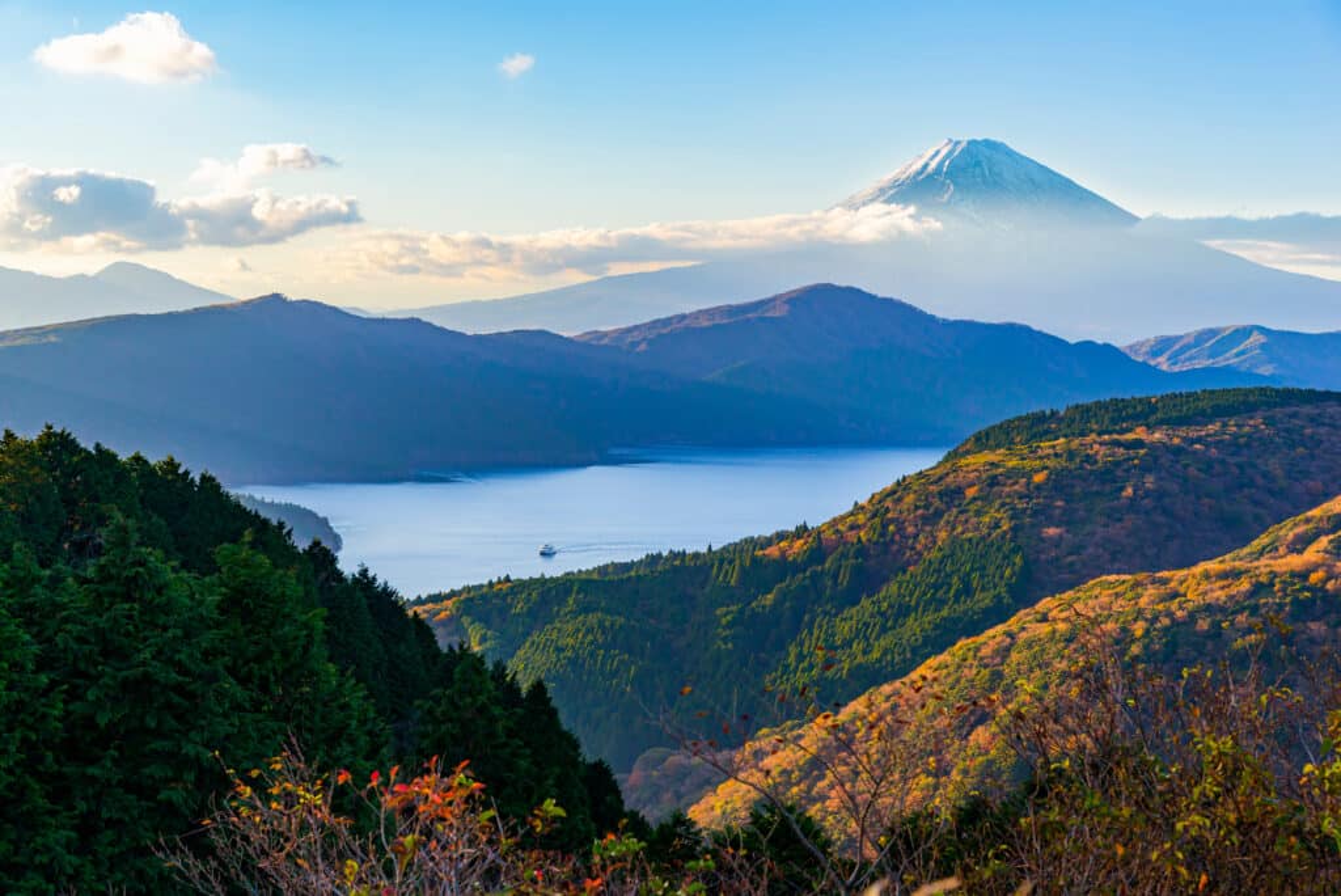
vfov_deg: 23.4
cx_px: 670
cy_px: 448
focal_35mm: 58
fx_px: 2162
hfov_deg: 34.5
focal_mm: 58
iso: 200
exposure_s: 1/250
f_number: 8
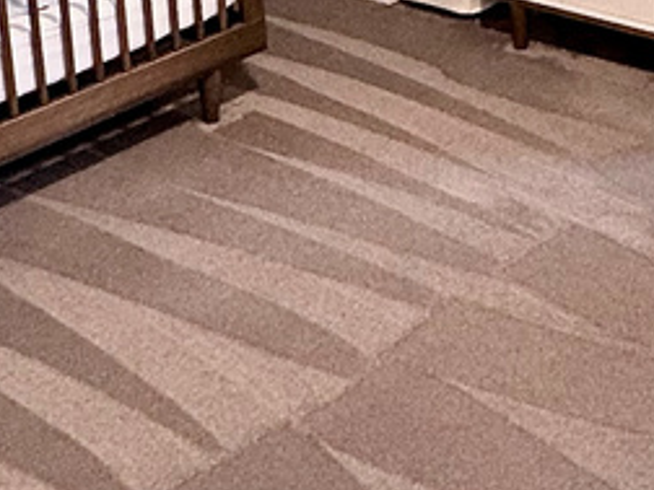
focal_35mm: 57
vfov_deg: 23.6
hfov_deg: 32.2
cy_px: -88
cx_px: 587
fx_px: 1077
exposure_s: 1/60
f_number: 2.2
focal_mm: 2.22
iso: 640
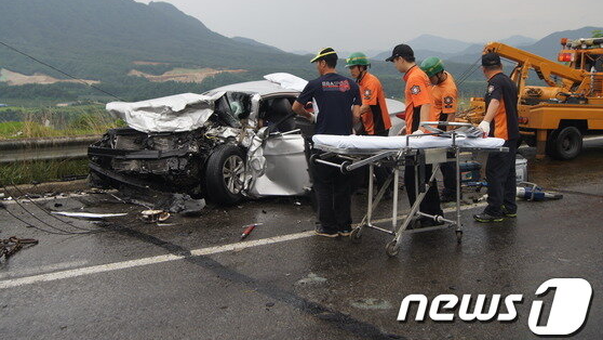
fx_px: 656
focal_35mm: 41
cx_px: 302
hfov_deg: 49.4
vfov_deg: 29.0
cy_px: 145
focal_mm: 26
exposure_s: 1/50
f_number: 5
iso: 100
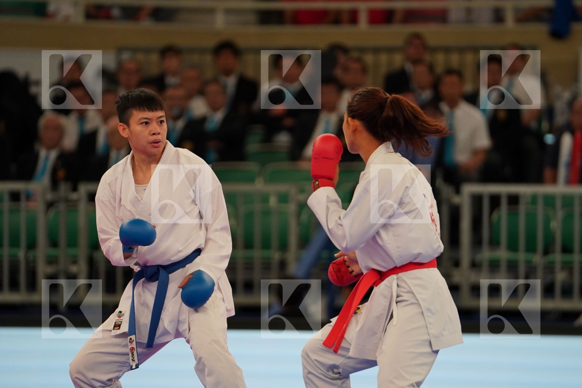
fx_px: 4850
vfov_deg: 4.6
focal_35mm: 300
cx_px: 291
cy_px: 194
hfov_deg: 6.9
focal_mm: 200
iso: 1600
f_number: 2.8
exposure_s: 1/1000
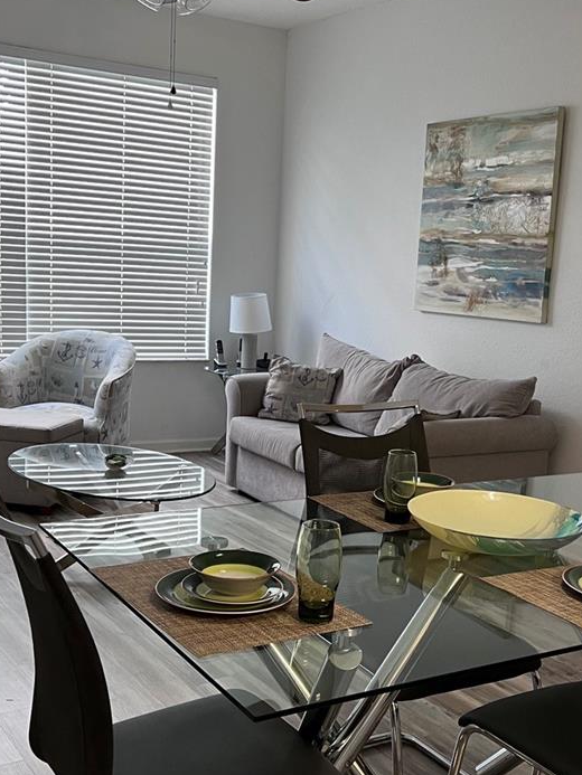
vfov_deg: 42.0
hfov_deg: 32.1
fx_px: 1008
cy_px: 440
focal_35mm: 45
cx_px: 331
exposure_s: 1/60
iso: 80
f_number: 1.5
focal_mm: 5.7
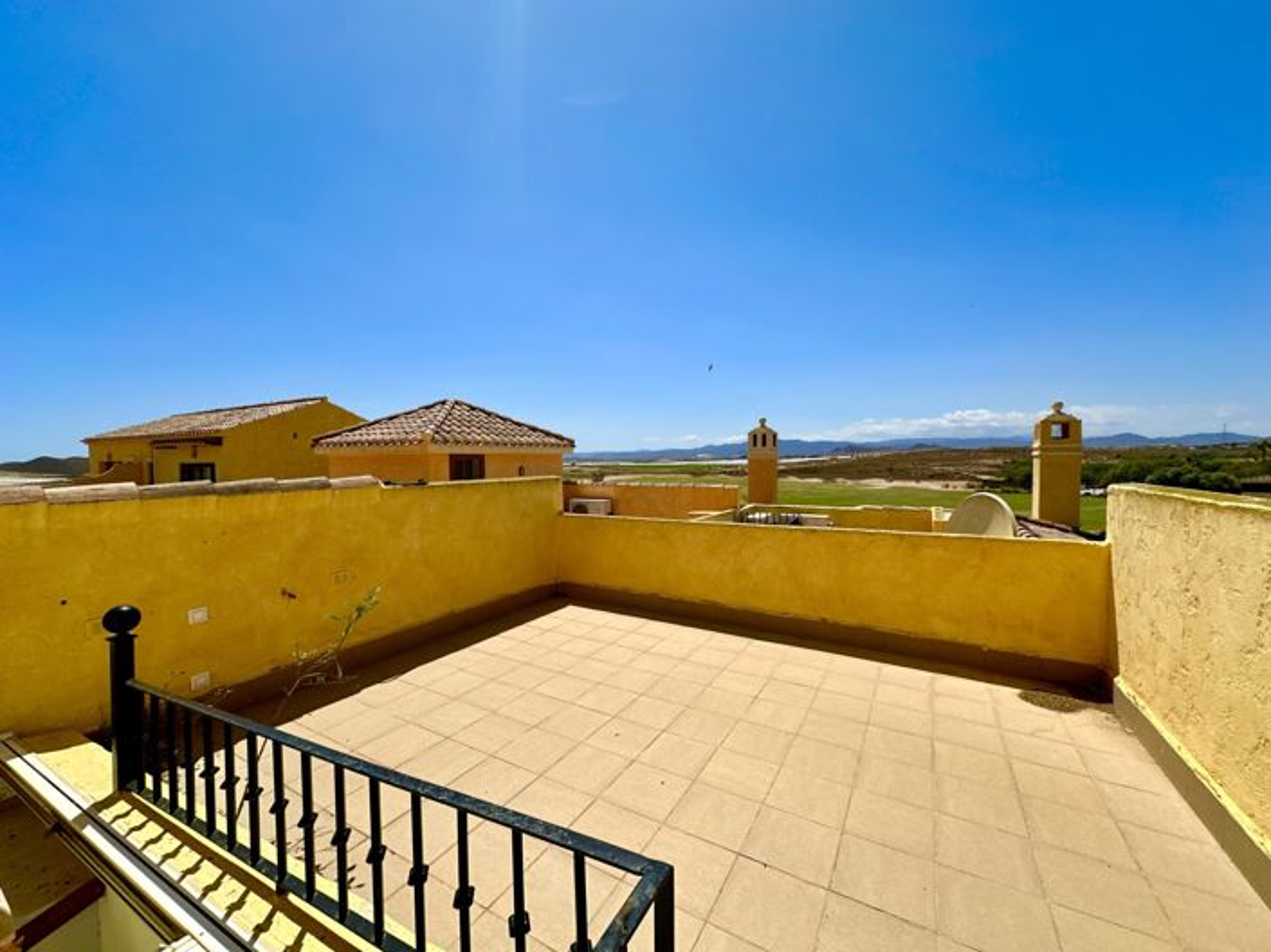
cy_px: 476
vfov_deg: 85.6
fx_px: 514
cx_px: 636
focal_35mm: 14
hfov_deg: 102.1
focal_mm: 2.22
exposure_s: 1/3731
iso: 50
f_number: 2.2
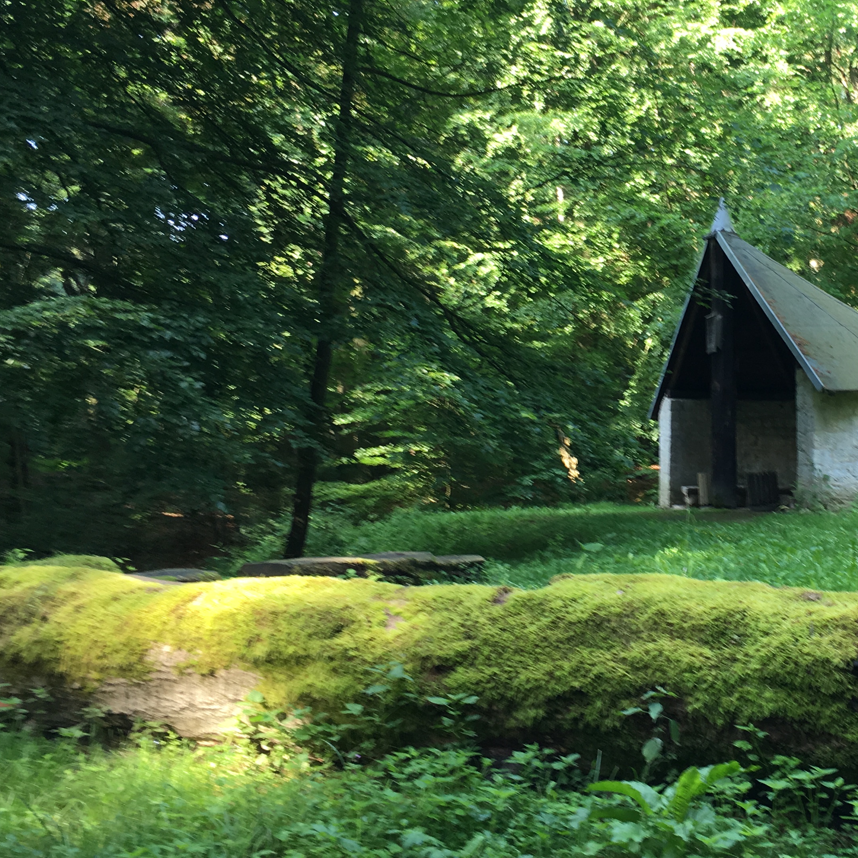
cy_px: 366
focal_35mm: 48
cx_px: 704
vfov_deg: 35.3
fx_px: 1346
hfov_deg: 34.1
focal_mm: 4.15
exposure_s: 1/50
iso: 32
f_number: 2.2
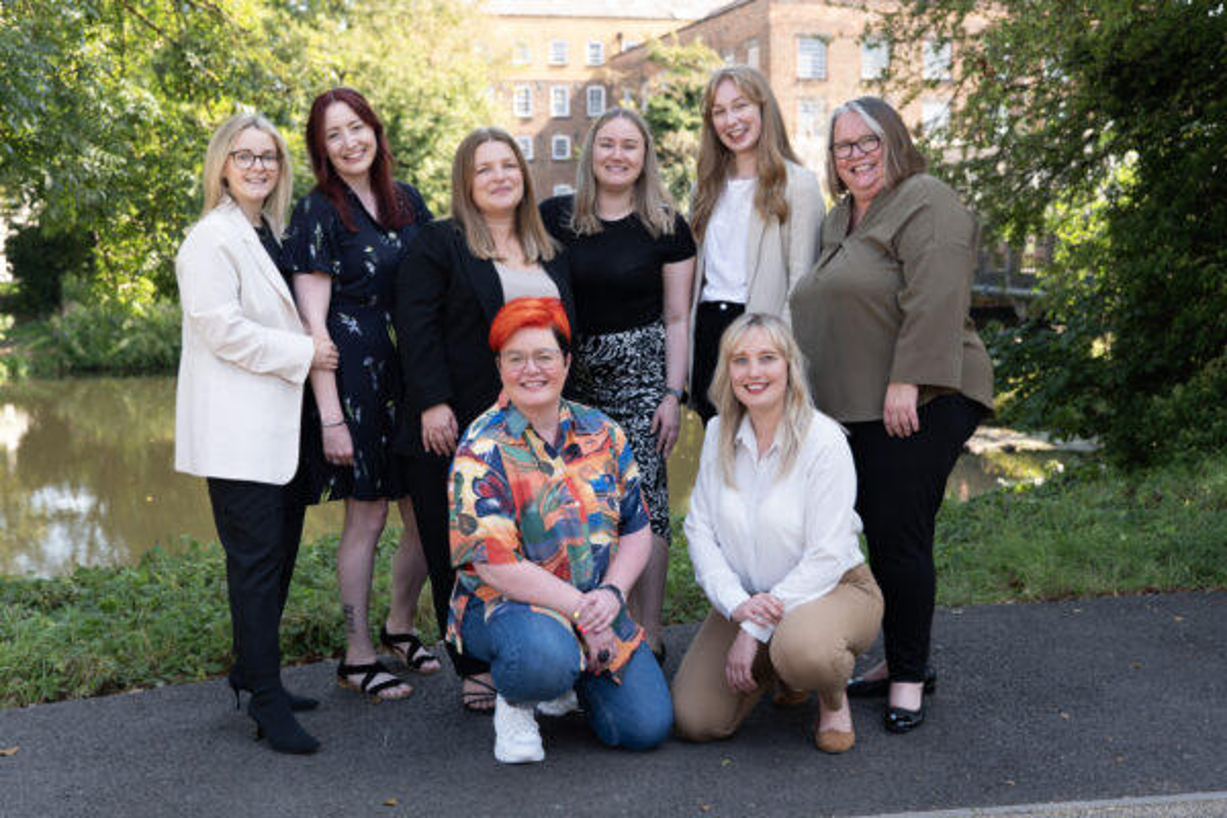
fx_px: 1500
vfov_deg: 30.5
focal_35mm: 44
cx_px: 614
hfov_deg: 44.5
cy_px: 409
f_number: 4
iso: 100
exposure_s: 1/100
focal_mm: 44
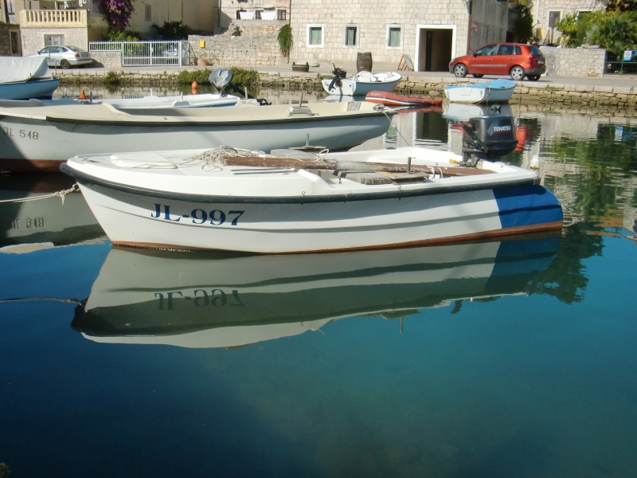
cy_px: 239
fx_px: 699
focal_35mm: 38
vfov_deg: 37.7
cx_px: 318
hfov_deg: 49.0
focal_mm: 6.66
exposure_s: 1/320
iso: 100
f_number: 8.9
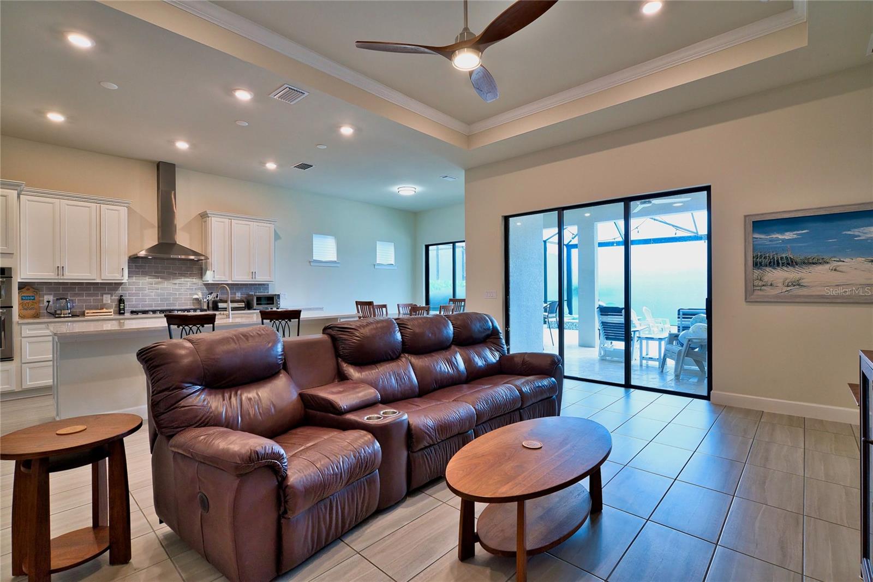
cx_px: 436
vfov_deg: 73.7
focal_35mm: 16
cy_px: 291
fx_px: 388
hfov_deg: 96.7
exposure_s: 1/40
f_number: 8
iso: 800
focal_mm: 16
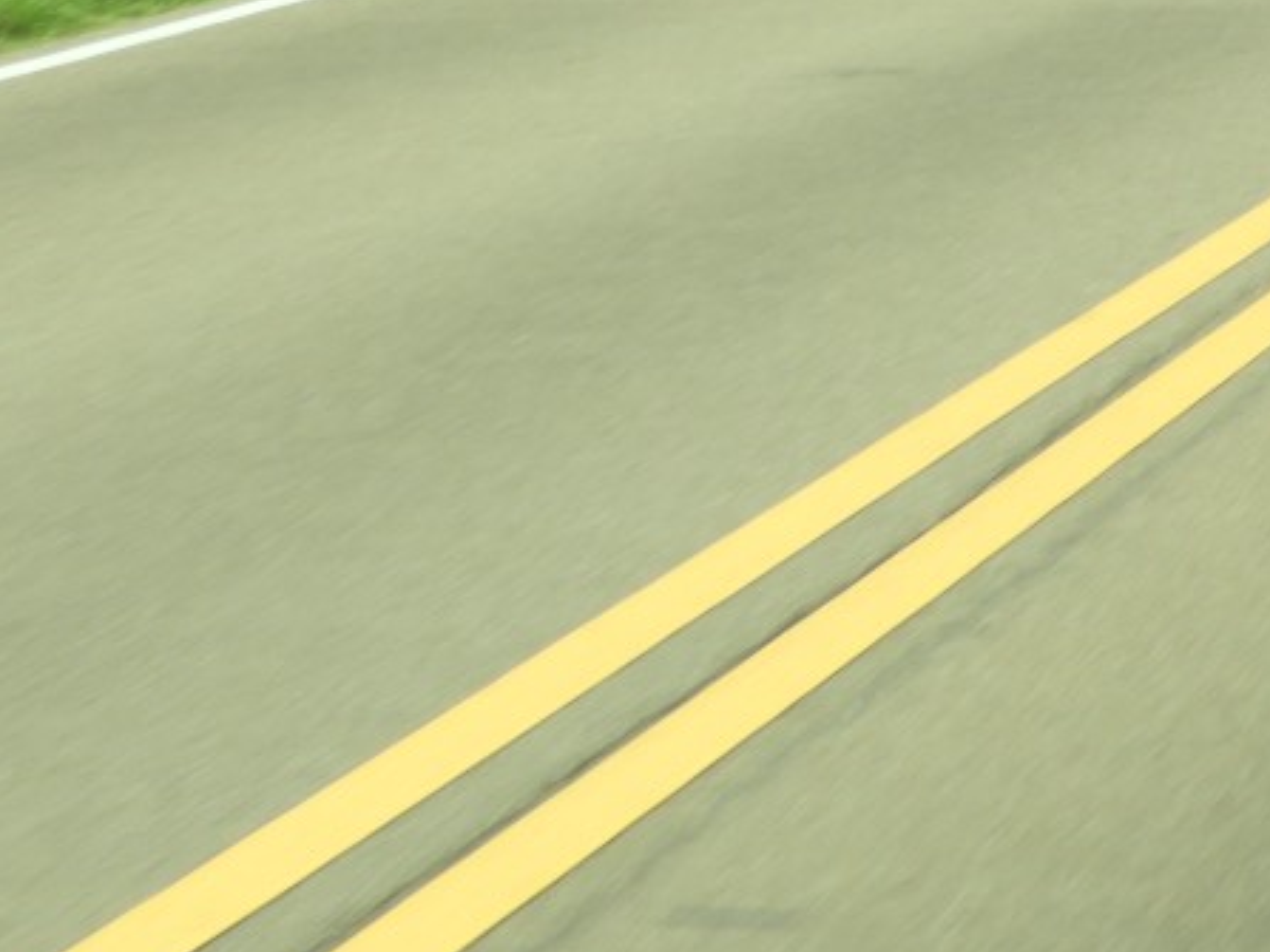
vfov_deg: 4.8
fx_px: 11224
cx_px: -625
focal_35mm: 306
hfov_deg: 6.4
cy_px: -529
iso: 100
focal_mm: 17
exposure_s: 1/200
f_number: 4.8
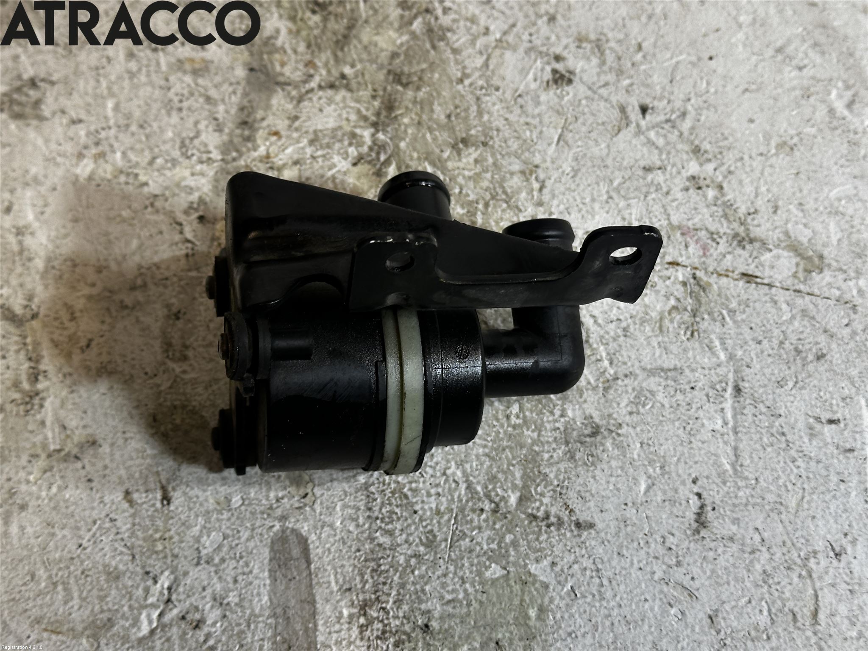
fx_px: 1204
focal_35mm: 48
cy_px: 326
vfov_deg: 30.3
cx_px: 434
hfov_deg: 39.7
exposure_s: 1/100
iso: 64
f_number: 1.78
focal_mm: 6.86
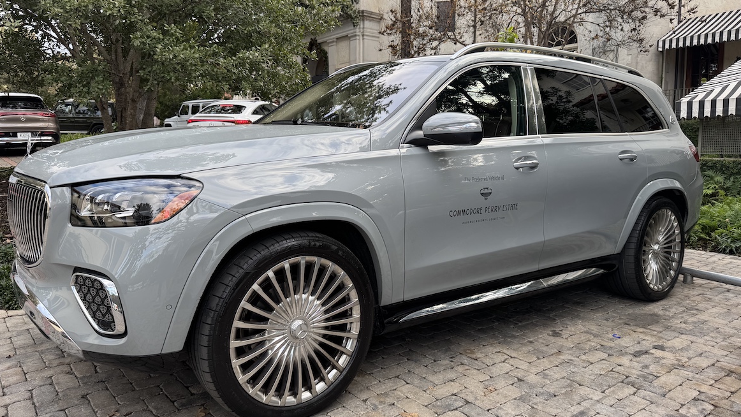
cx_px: 359
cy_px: 198
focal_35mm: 27
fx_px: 531
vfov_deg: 42.9
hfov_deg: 69.8
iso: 80
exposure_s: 1/323
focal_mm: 6.76
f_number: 1.78
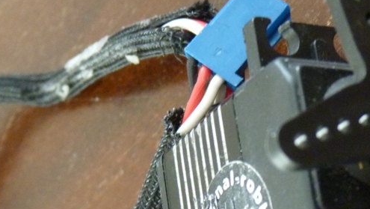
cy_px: 226
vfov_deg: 9.1
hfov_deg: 16.1
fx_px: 1296
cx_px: 322
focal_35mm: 132
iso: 400
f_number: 3.2
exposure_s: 1/4
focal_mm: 9
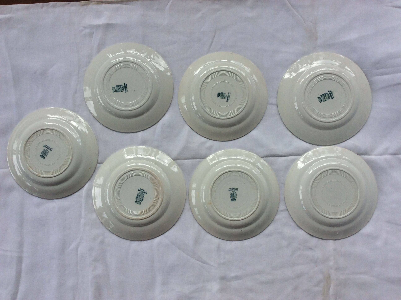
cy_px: 150
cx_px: 200
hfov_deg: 56.9
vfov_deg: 44.1
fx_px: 370
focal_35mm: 32
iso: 32
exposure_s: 1/338
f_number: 2.4
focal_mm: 3.3
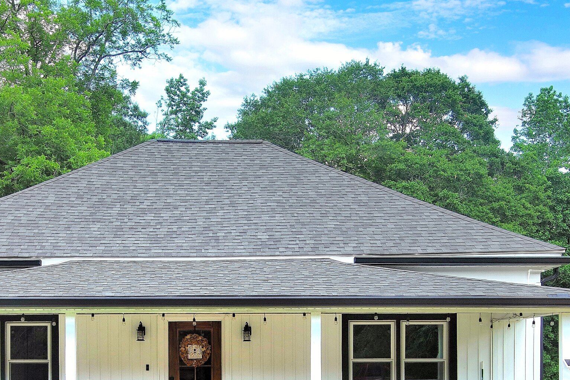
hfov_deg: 34.2
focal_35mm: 58
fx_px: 918
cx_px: 202
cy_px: 363
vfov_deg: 22.6
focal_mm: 10.57
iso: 100
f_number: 2.8
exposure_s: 1/561
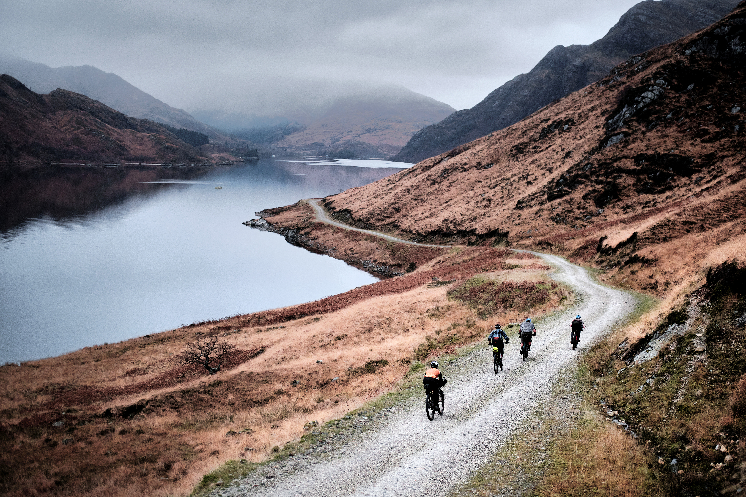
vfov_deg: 25.5
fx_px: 1098
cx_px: 373
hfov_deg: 37.5
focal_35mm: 53
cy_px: 248
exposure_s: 1/3200
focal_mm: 35
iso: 400
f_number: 2
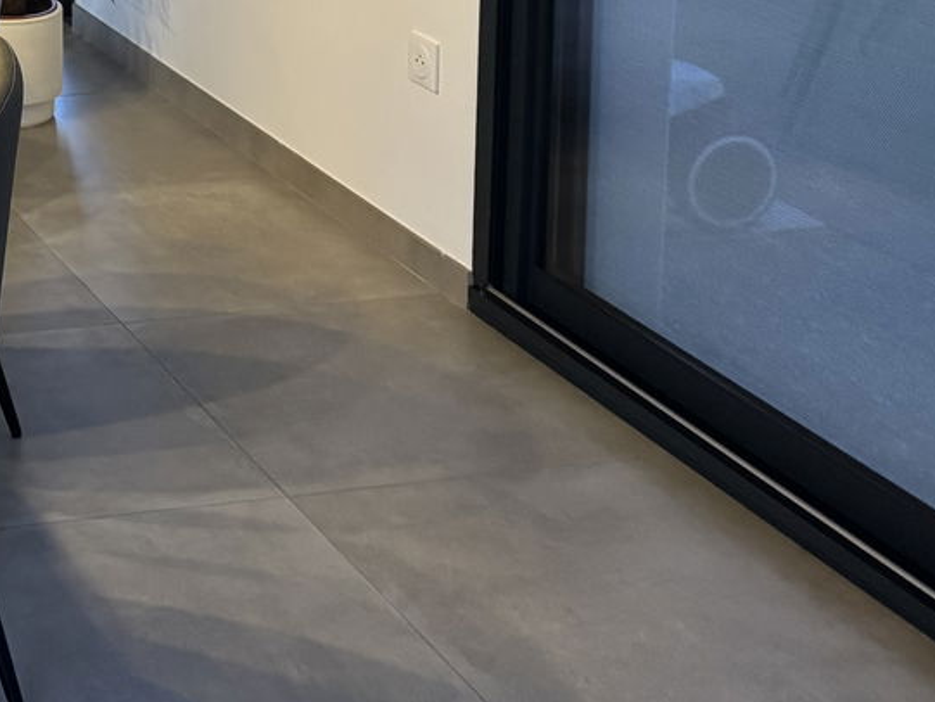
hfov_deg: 22.8
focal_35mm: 71
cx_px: -436
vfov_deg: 19.2
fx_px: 1918
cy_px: -195
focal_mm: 6.76
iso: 500
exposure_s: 1/50
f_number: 1.78
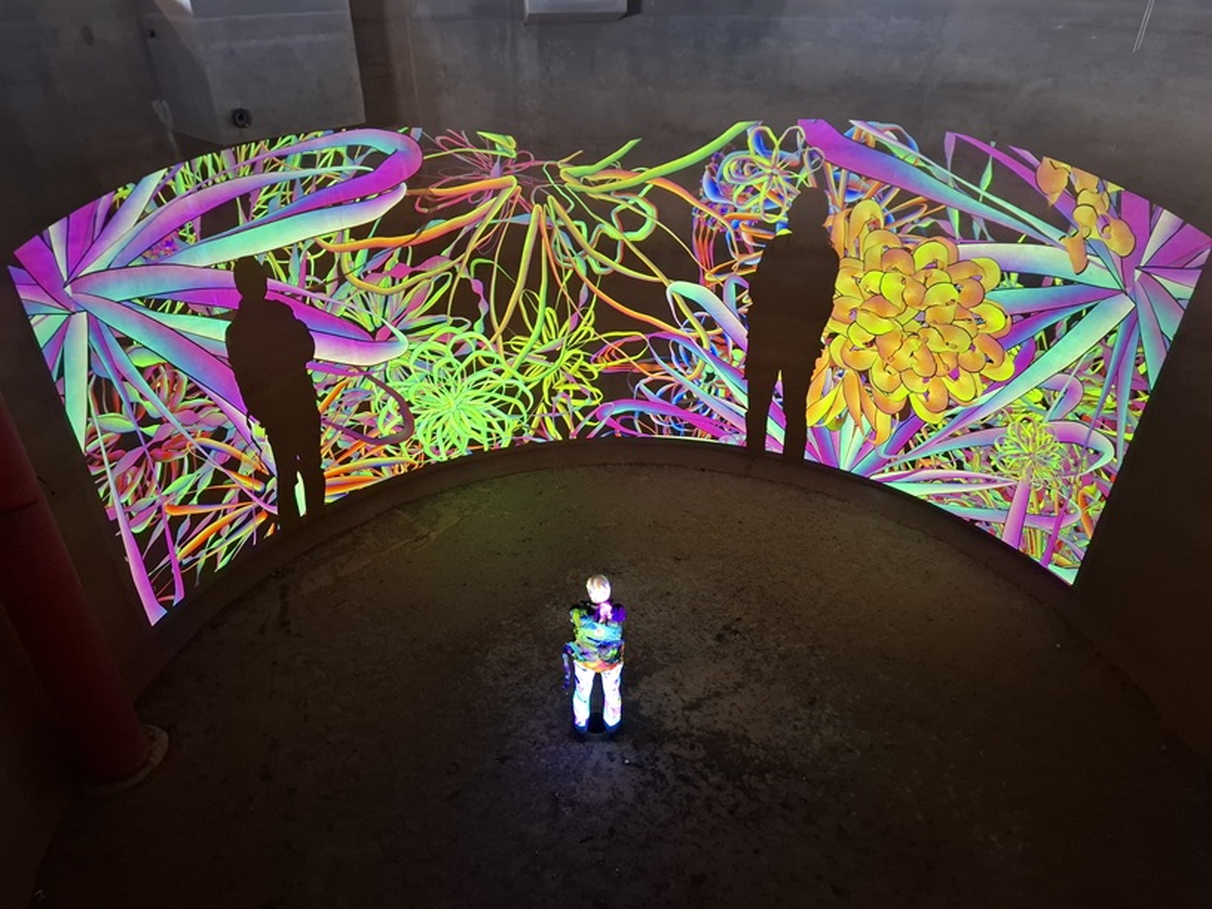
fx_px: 805
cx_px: 606
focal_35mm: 23
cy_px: 454
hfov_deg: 73.9
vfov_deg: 58.9
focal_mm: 5.54
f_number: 1.8
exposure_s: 1/25
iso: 640
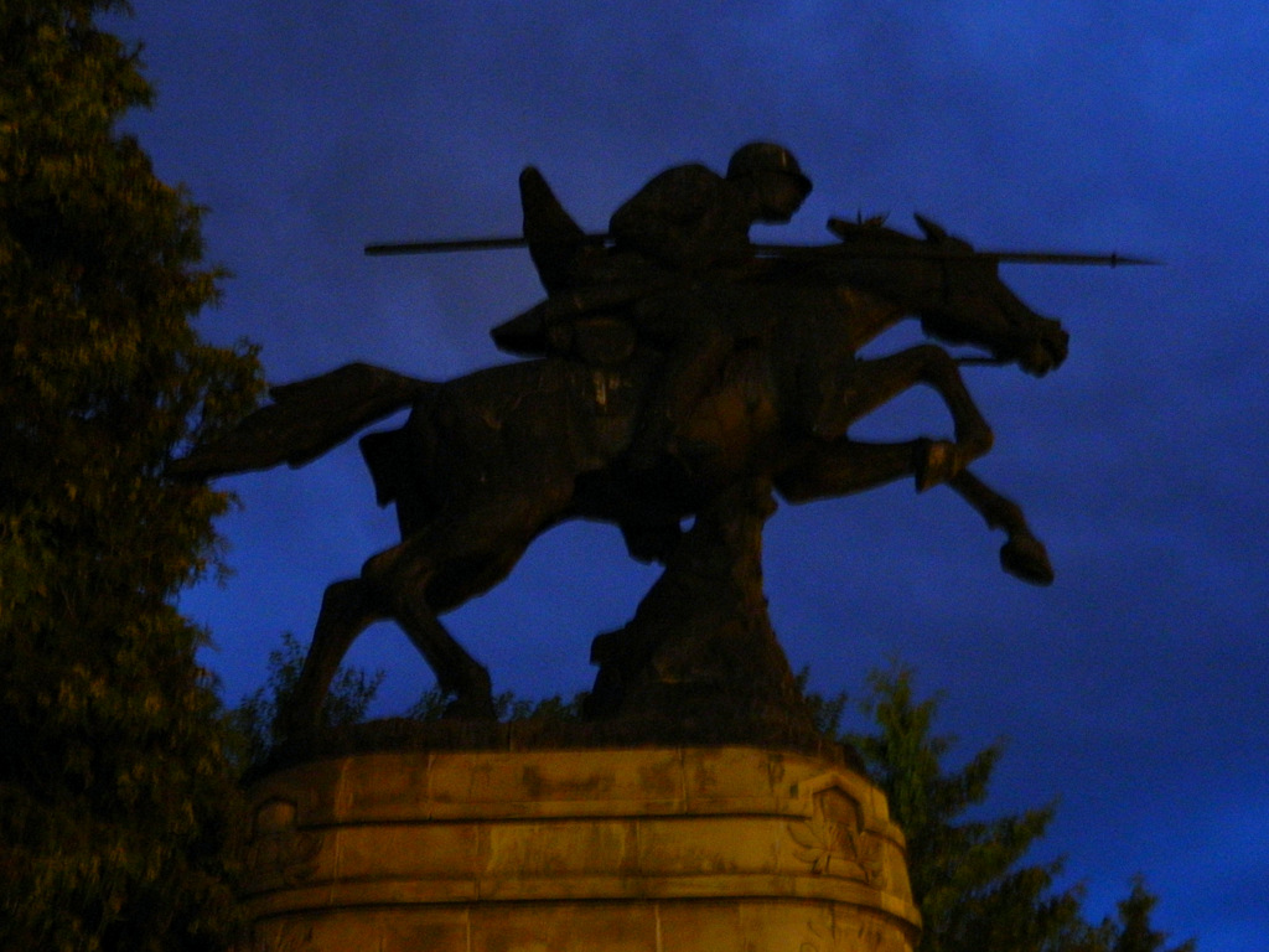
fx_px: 2090
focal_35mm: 57
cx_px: 634
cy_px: 476
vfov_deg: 25.7
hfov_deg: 33.8
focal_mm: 10.2
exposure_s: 1/2
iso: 400
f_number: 3.8
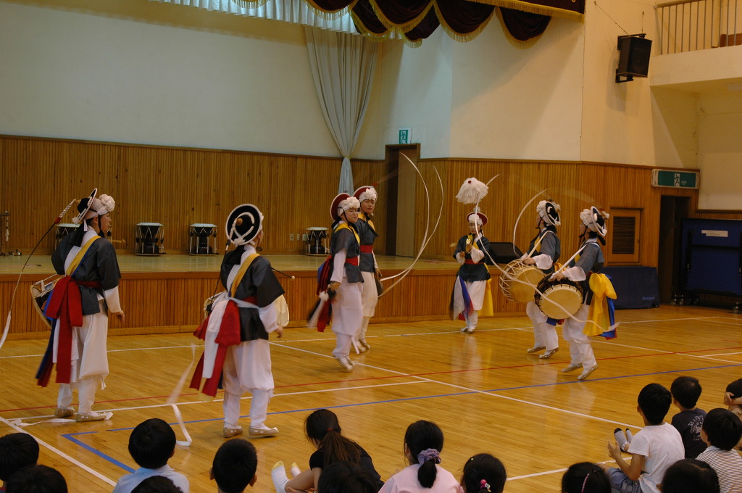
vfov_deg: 28.0
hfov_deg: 41.2
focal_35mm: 48
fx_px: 988
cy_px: 246
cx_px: 371
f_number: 4.5
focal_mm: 32
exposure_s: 1/40
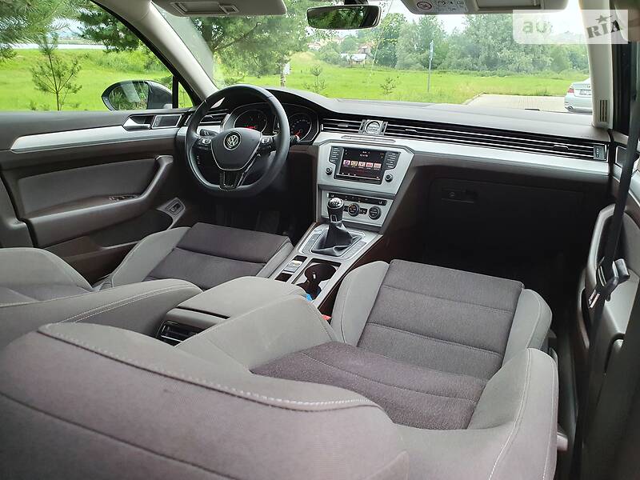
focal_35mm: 26
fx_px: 481
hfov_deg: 67.3
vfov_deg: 53.1
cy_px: 240
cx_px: 320
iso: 250
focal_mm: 4.3
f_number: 2.4
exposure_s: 1/100
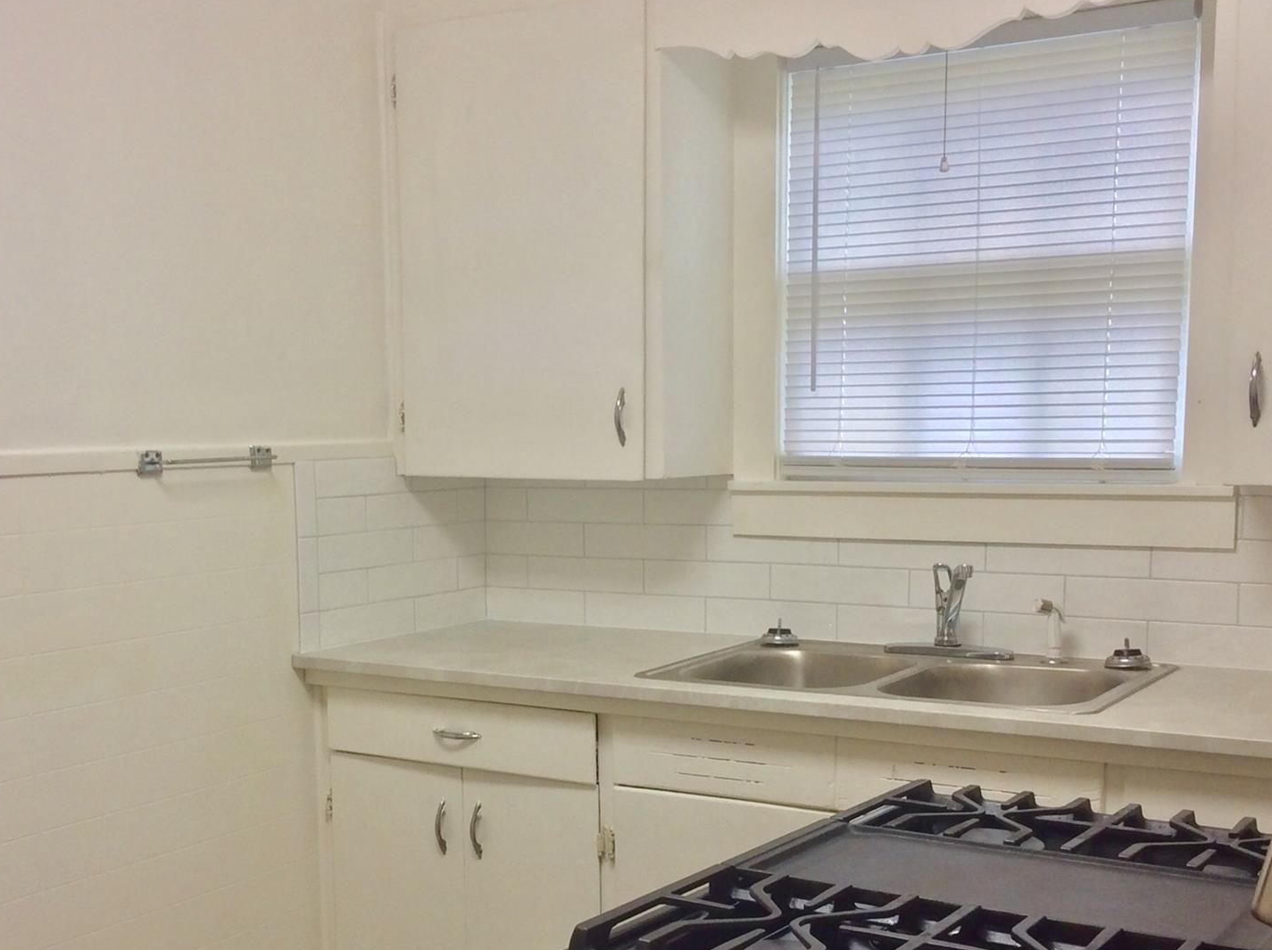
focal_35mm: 46
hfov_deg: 41.3
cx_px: 591
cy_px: 649
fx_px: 1688
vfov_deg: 31.1
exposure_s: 1/30
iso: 32
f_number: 2.4
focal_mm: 3.3
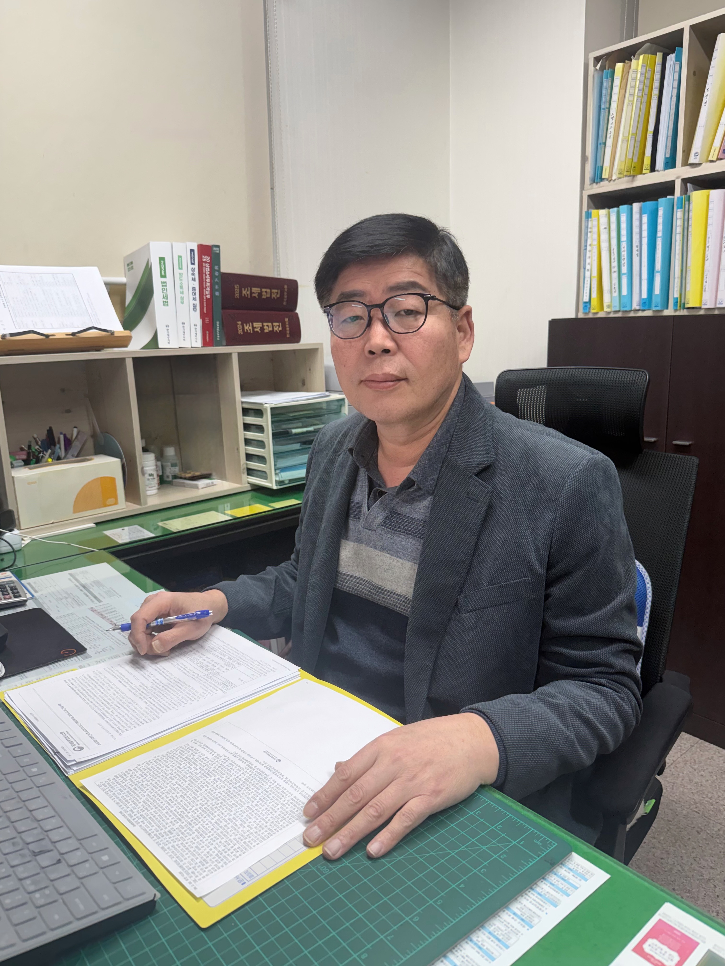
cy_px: 483
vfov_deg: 71.6
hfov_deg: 56.8
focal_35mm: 24
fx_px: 670
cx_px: 362
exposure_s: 1/120
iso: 200
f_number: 1.78
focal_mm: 6.76
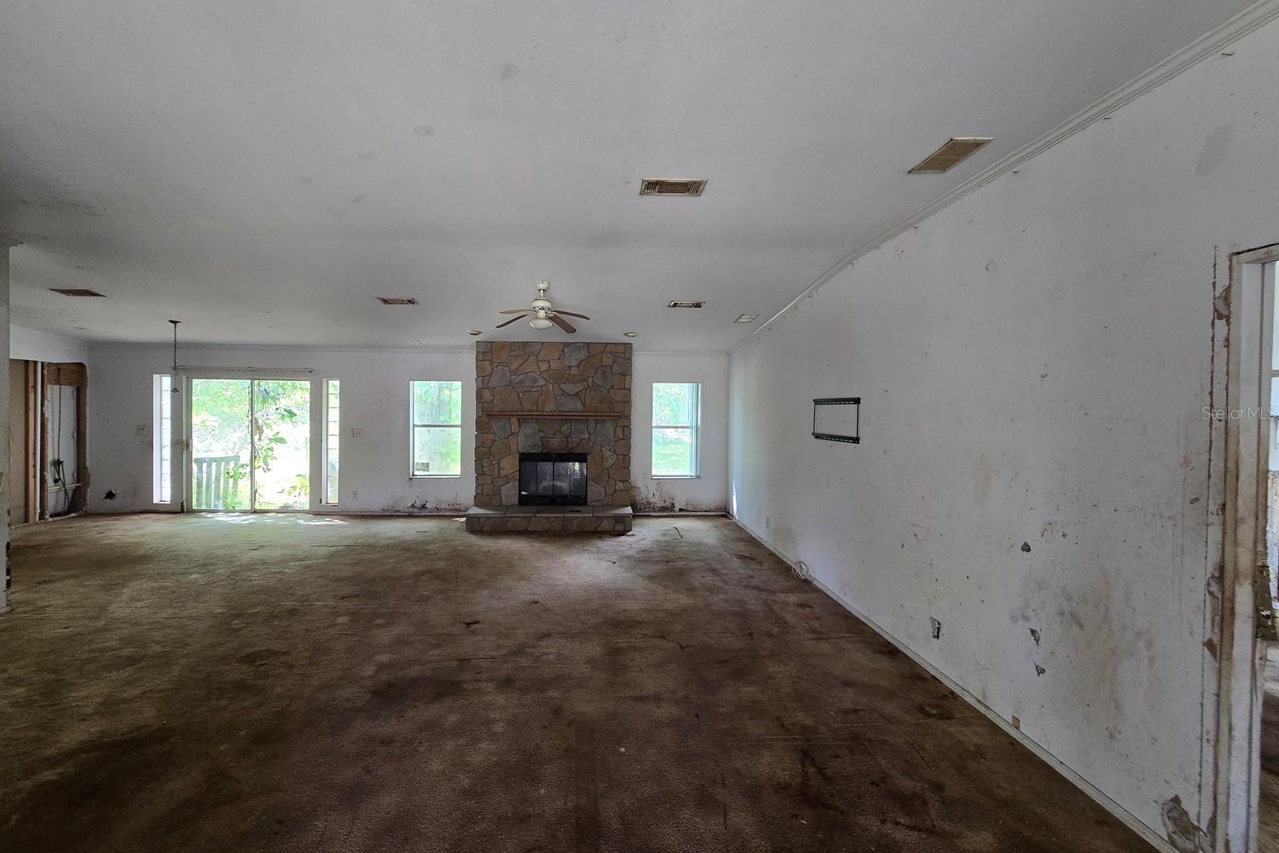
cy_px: 412
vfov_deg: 81.2
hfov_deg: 104.2
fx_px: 497
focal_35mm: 14
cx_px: 618
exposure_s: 1/60
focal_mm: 2.2
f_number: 2.2
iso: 250
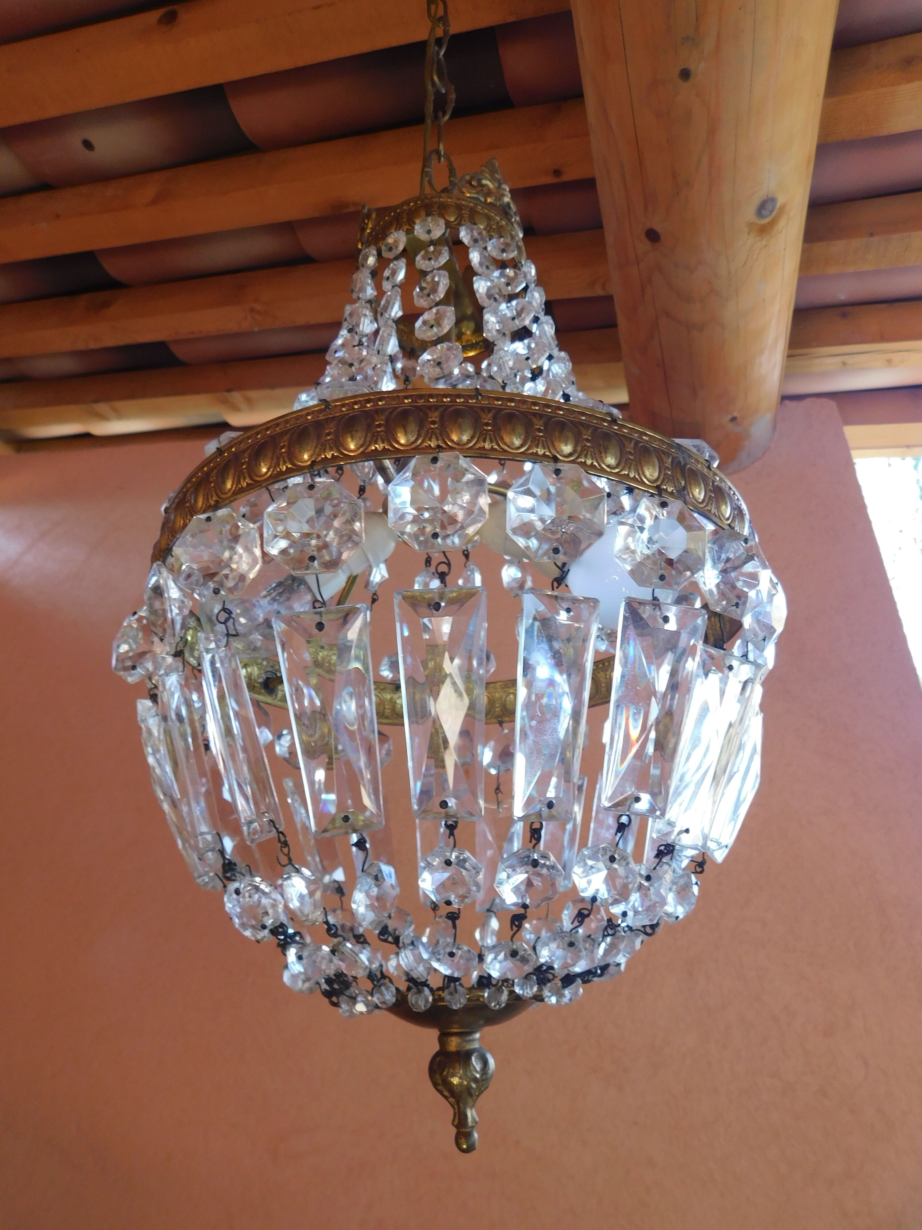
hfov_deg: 58.9
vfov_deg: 73.9
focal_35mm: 23
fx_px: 817
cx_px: 461
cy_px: 615
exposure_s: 1/30
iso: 125
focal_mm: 4
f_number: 3
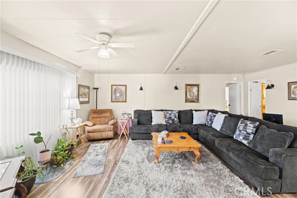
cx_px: 148
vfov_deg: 81.2
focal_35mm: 14
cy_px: 99
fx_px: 116
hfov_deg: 104.2
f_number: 8
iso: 2500
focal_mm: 14
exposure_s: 1/3
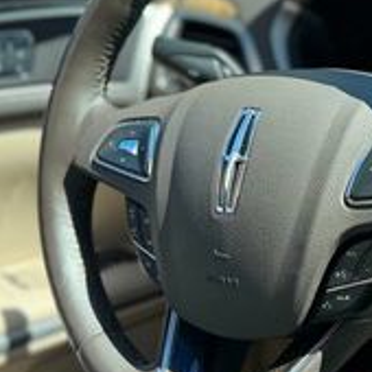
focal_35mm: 80
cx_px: 451
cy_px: 160
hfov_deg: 20.2
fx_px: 973
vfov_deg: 21.6
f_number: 1.78
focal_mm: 6.76
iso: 100
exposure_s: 1/1361
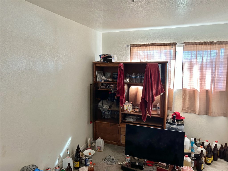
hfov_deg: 67.3
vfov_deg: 53.1
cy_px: 86
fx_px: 171
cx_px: 114
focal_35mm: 26
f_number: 1.5
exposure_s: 1/60
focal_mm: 5.7
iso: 160
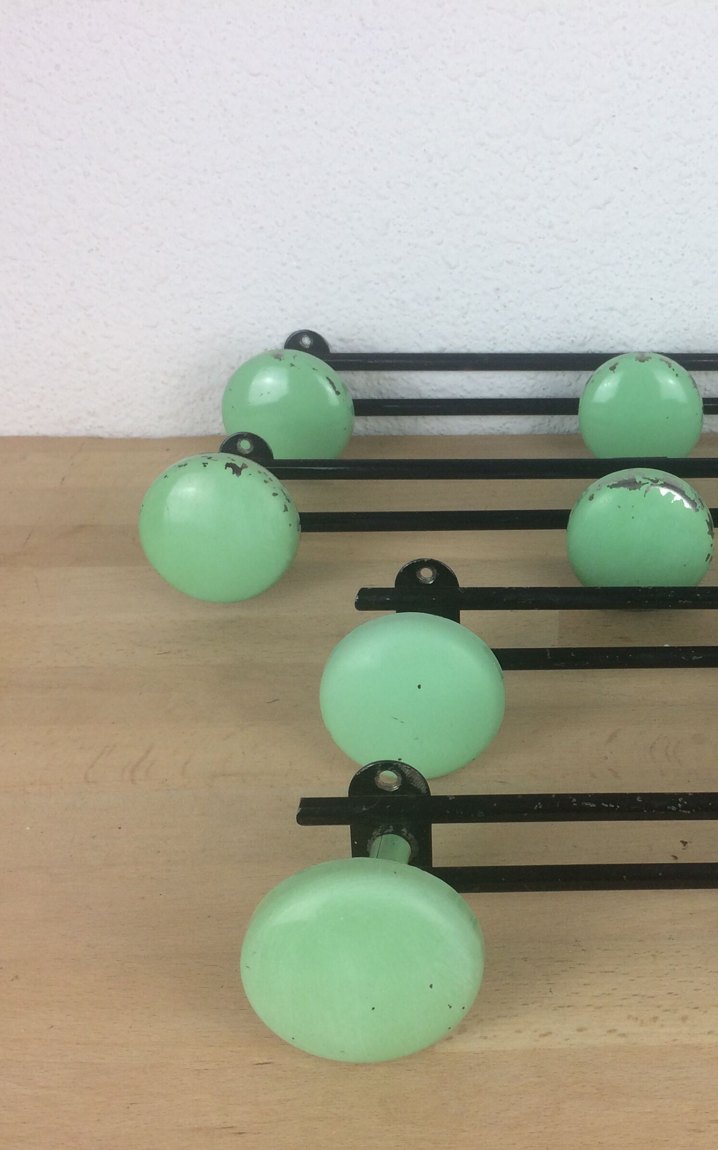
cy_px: 587
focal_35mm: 42
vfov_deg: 47.2
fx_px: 1315
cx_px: 666
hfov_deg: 29.1
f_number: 2.2
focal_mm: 4.15
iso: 50
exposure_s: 1/100
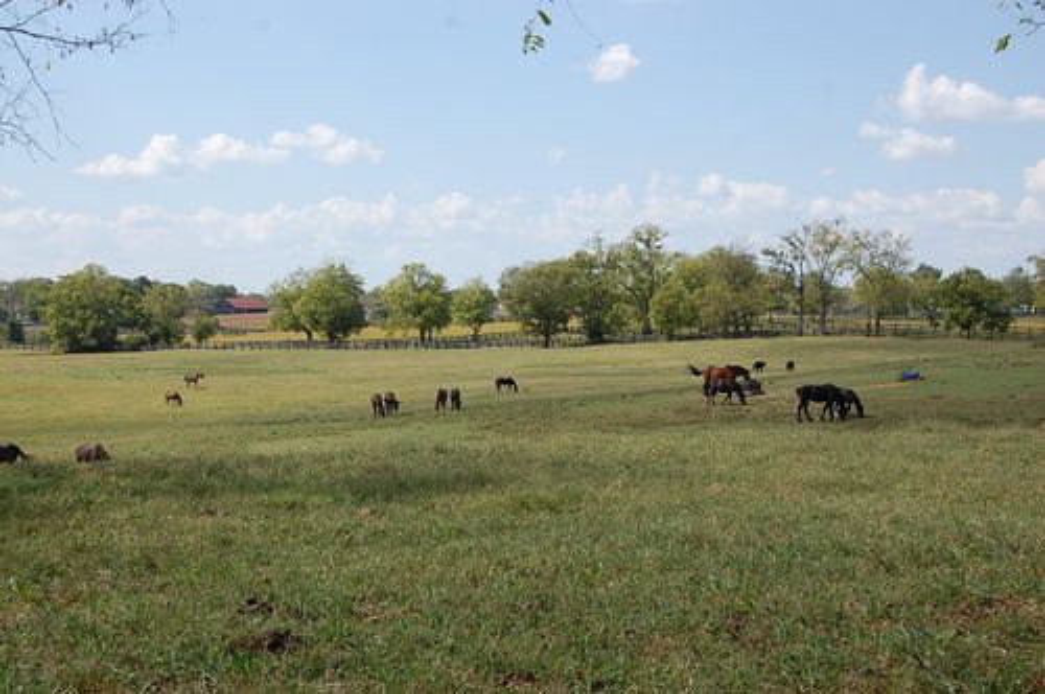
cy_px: 347
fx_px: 1957
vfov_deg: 20.1
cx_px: 522
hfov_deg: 29.9
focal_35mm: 68
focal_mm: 45
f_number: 9
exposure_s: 1/320
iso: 200
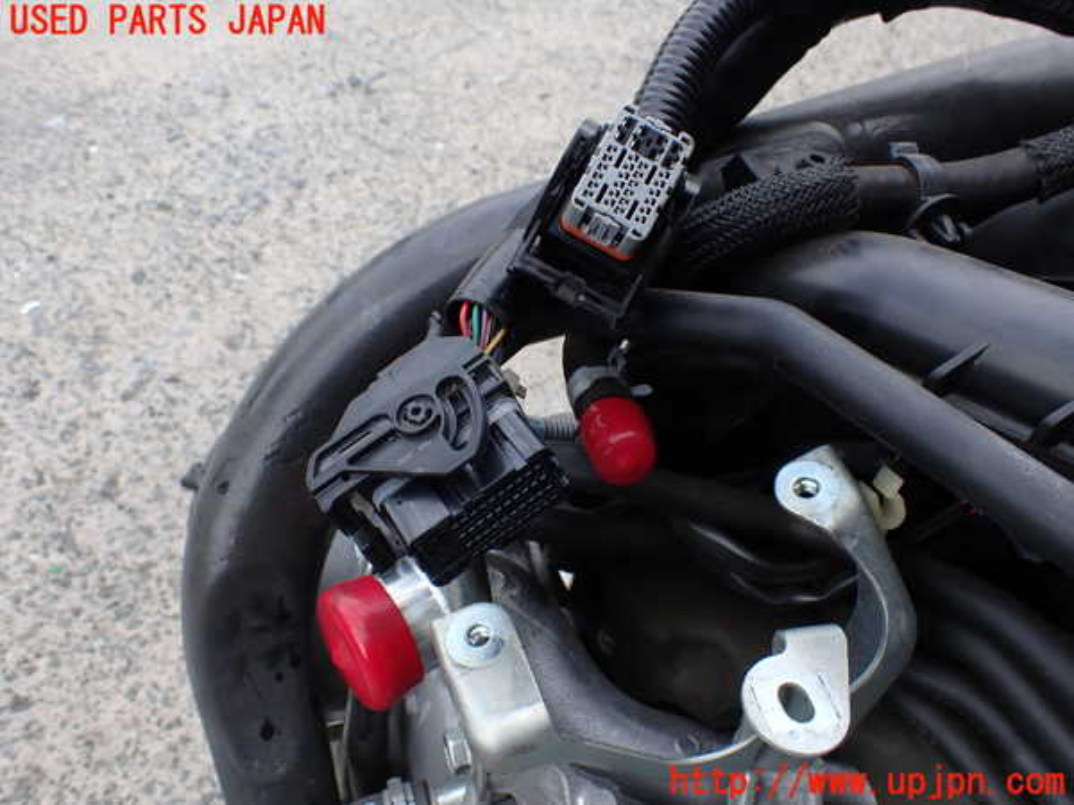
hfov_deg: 60.0
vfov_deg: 46.8
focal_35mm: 30
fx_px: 931
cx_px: 537
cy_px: 402
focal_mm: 5.4
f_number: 3.2
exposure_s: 1/320
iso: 100
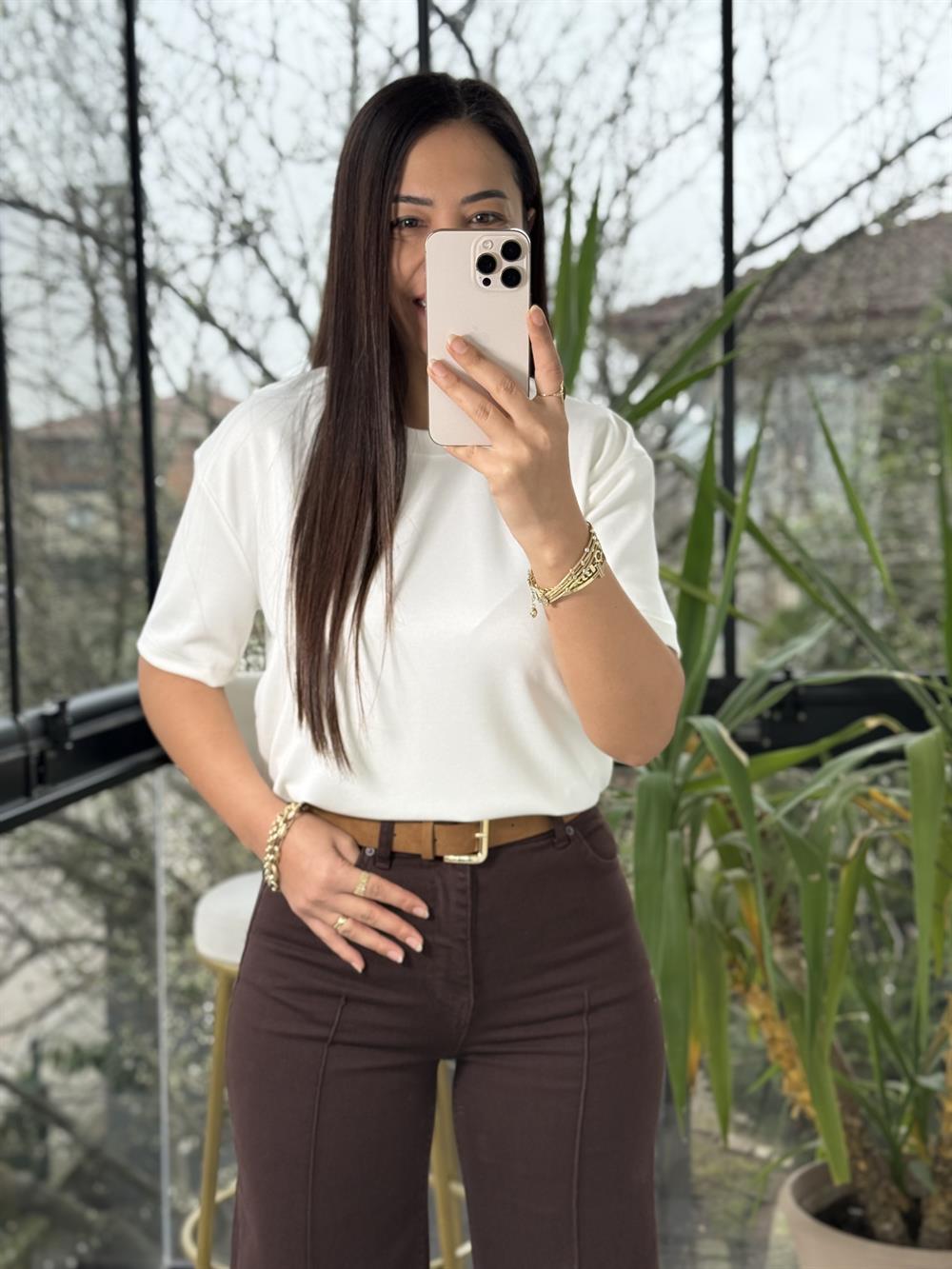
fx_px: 1760
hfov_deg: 30.3
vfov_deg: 39.7
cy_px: 634
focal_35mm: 48
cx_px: 476
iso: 80
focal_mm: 6.76
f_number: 1.78
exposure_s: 1/198
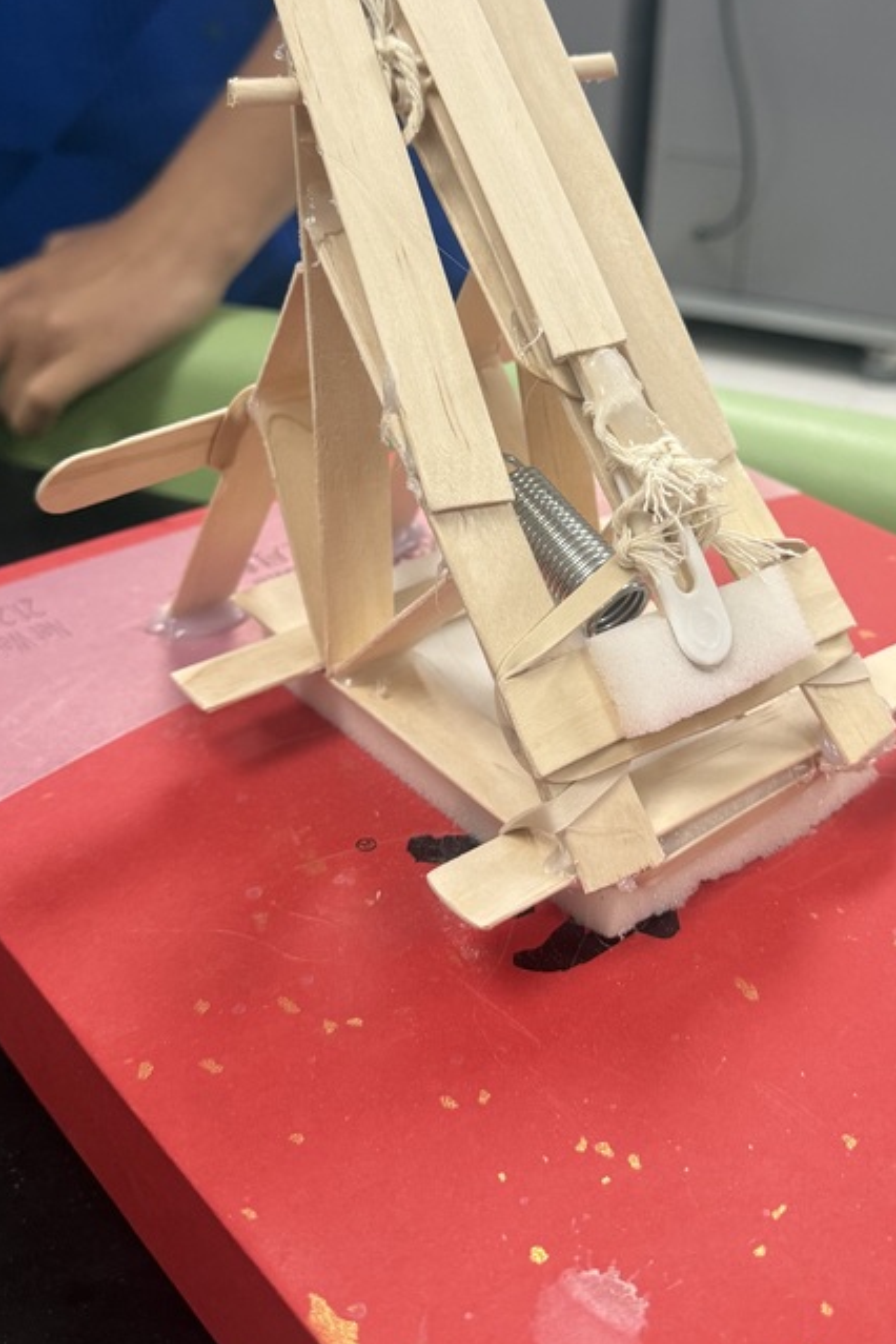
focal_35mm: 40
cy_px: 492
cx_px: 562
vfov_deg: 47.9
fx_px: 1493
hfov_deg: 33.2
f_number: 1.78
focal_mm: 6.76
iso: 200
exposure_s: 1/70
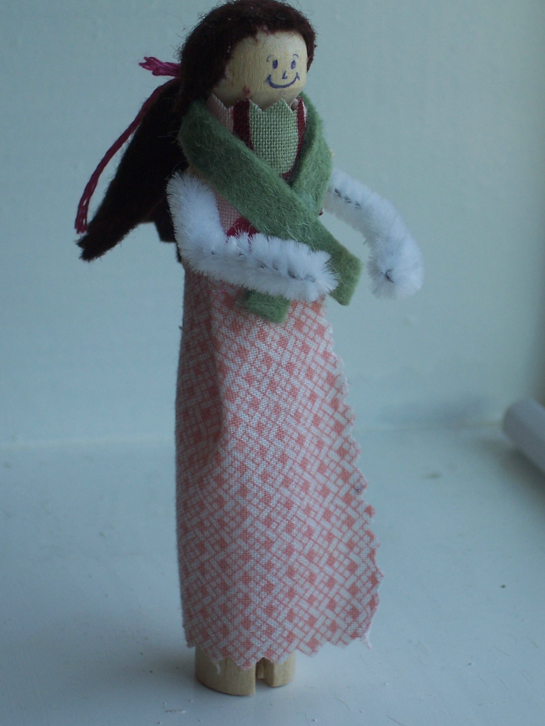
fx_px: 1973
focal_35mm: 94
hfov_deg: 15.7
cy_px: 320
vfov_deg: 20.9
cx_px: 282
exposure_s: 1/125
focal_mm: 13.5
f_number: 4.1
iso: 80
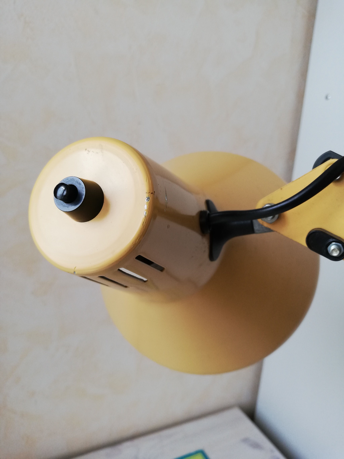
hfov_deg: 53.1
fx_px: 345
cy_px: 230
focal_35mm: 26
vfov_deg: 67.3
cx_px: 172
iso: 160
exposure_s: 1/50
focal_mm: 3.81
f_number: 2.2
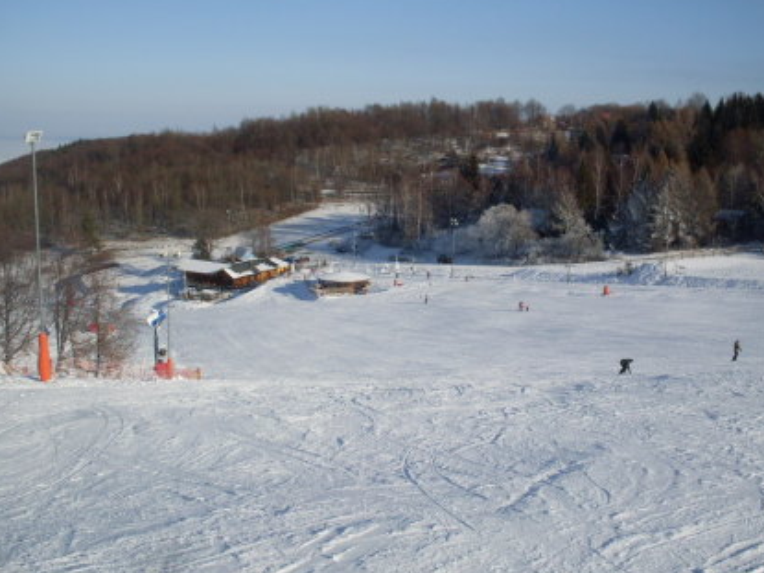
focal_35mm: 44
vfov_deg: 32.8
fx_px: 971
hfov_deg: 42.9
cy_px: 262
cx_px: 403
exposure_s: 1/350
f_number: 8.4
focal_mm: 6.3
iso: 80
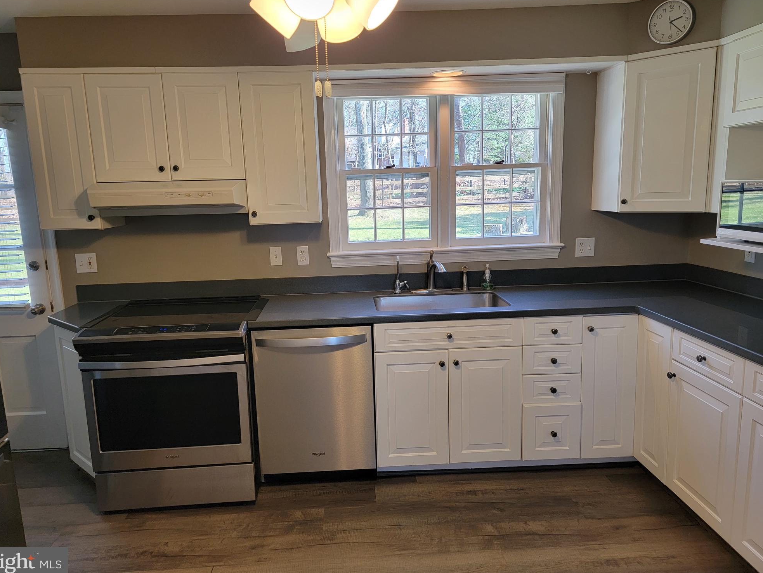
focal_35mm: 25
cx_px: 368
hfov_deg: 69.4
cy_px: 280
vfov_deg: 54.9
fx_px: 551
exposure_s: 1/120
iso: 160
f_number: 1.8
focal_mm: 6.7
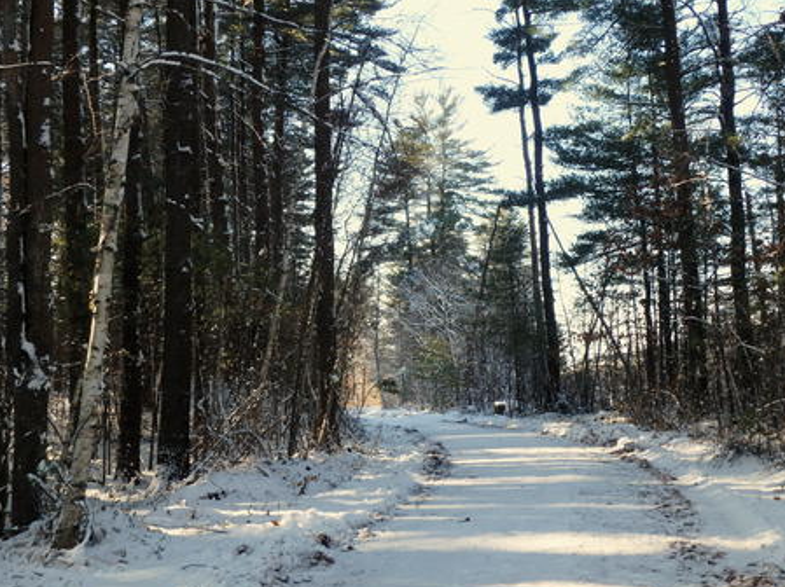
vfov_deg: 35.9
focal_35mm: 40
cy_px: 298
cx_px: 392
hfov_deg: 46.8
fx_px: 906
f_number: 5.1
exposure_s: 1/125
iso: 125
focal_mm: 6.9
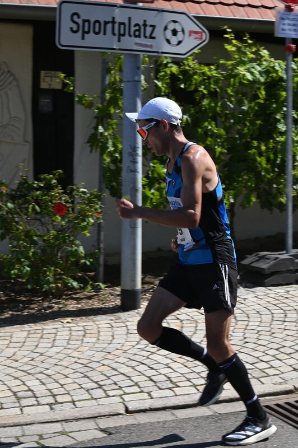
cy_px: 224
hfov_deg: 19.4
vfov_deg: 28.9
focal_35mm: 70
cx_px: 149
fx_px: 871
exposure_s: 1/250
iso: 250
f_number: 13
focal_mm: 70
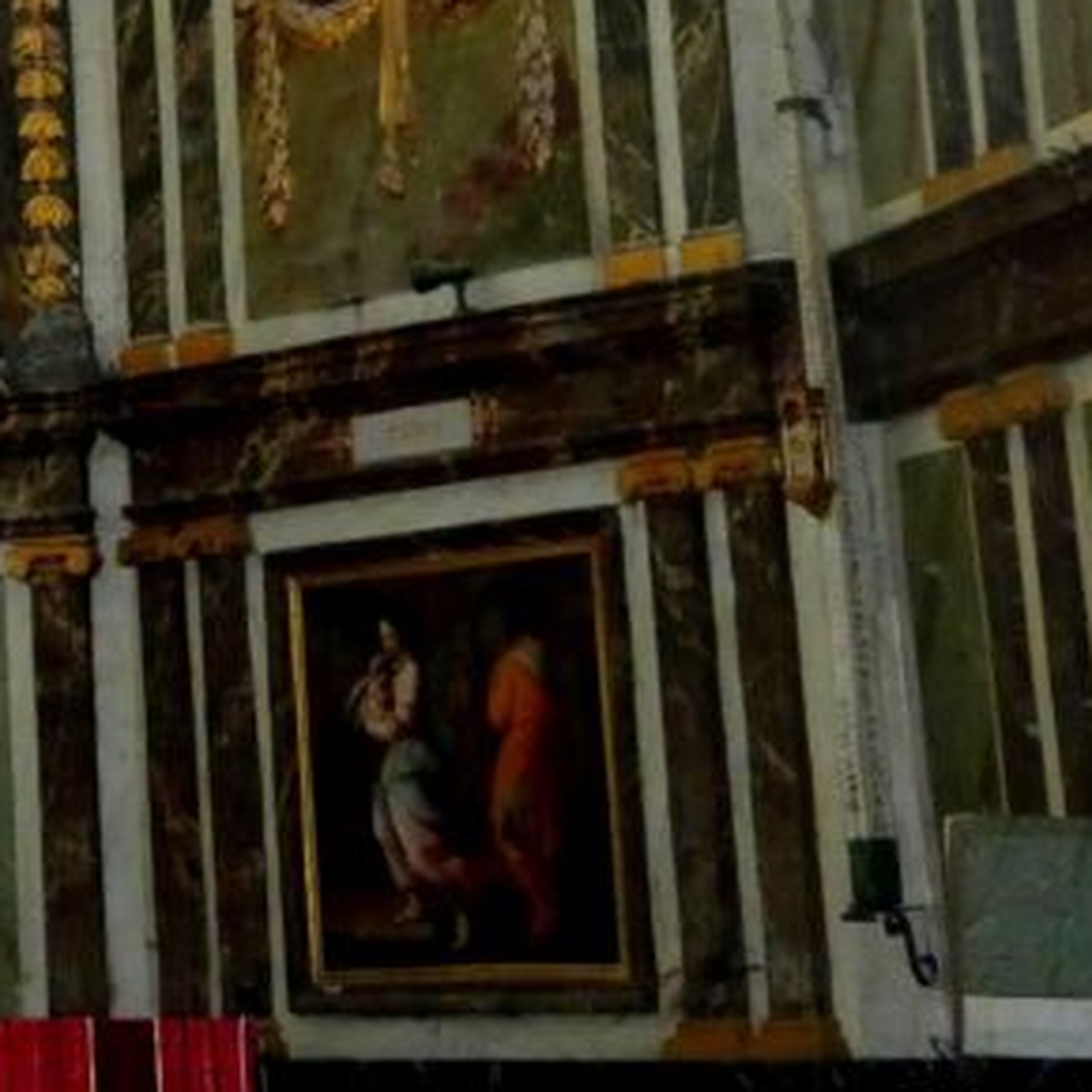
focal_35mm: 134
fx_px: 4783
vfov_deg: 12.7
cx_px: -644
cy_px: -252
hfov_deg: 12.3
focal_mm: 7.8
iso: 640
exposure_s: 1/60
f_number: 3.7
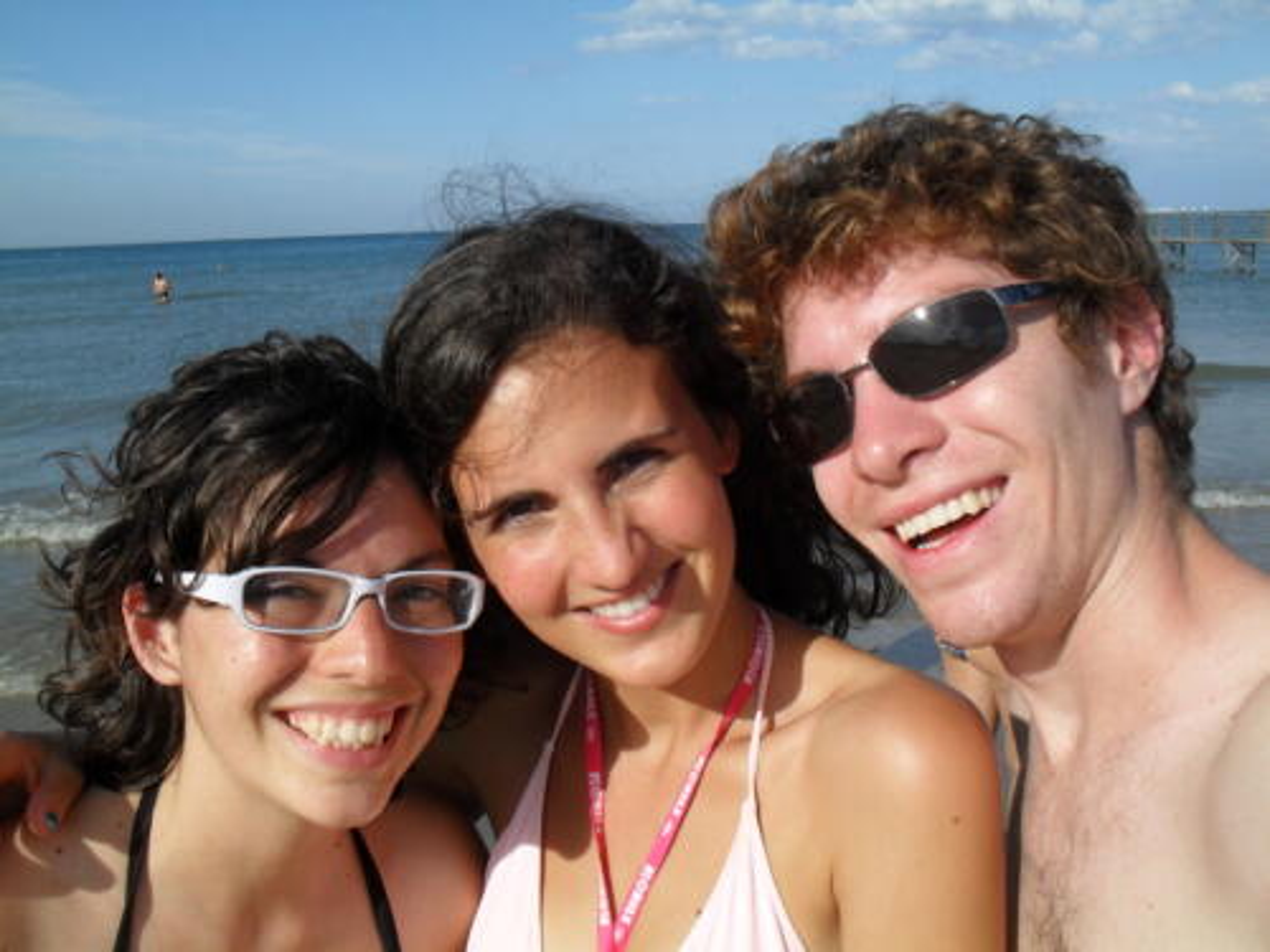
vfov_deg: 40.7
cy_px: 476
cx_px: 635
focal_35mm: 35
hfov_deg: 52.6
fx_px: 1284
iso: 100
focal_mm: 6.3
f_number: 8.4
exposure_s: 1/250
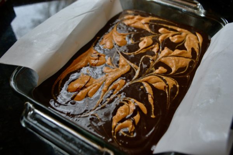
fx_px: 214
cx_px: 116
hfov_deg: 57.2
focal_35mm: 33
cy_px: 78
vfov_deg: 40.0
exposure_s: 1/60
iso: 1100
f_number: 3.8
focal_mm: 22
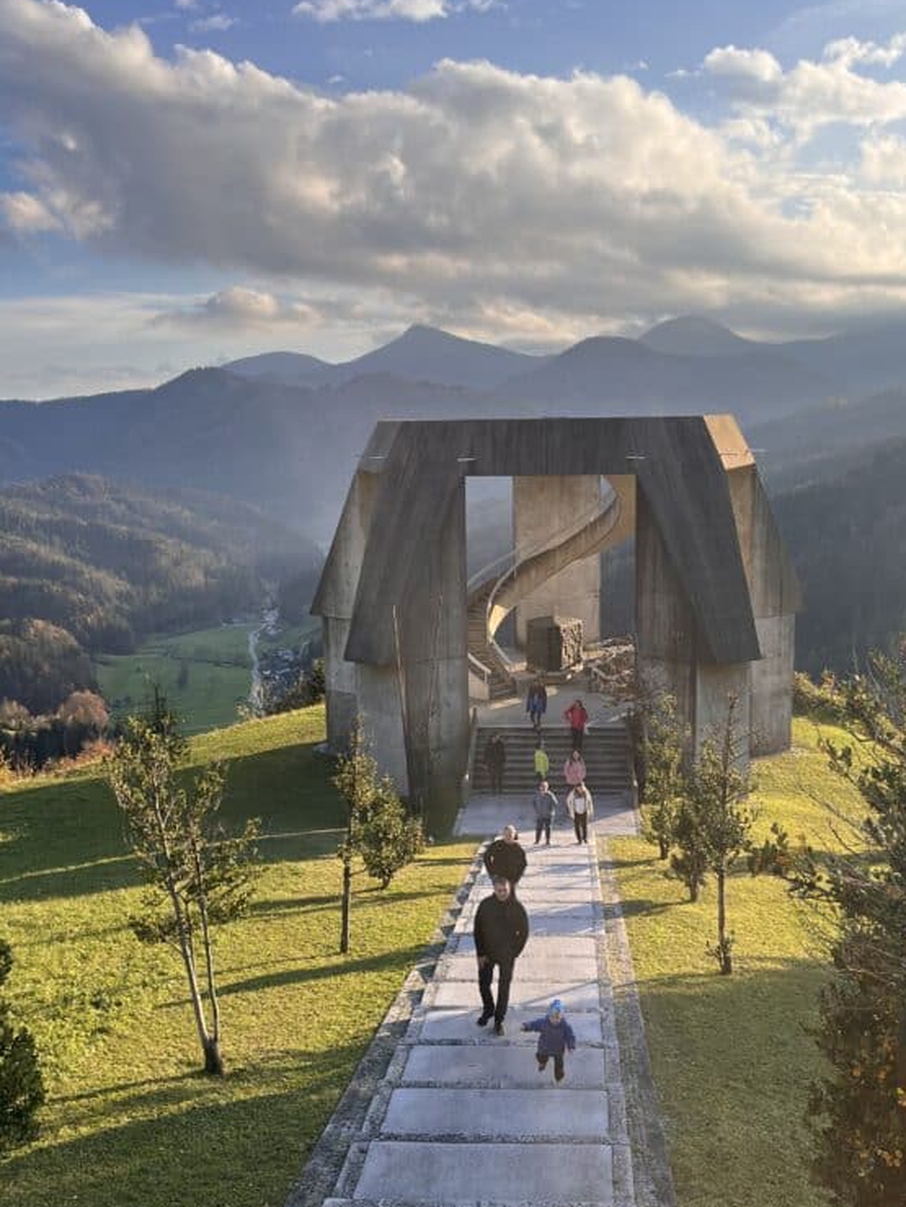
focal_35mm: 36
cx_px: 495
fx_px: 1256
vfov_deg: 51.2
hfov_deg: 39.6
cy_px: 683
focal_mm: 5.1
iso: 50
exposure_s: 1/1558
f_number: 1.6
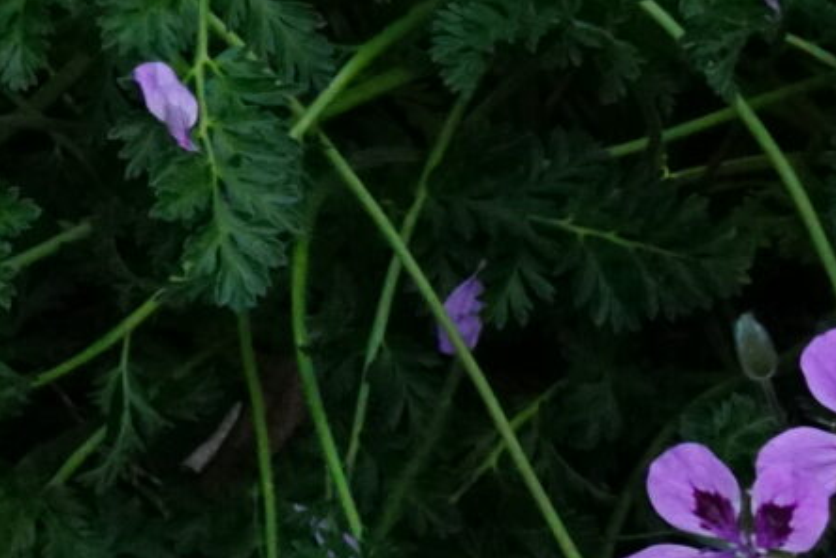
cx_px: -1088
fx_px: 6153
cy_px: -698
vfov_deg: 5.1
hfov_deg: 7.3
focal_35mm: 265
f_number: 22
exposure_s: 1/200
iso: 4000
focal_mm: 46
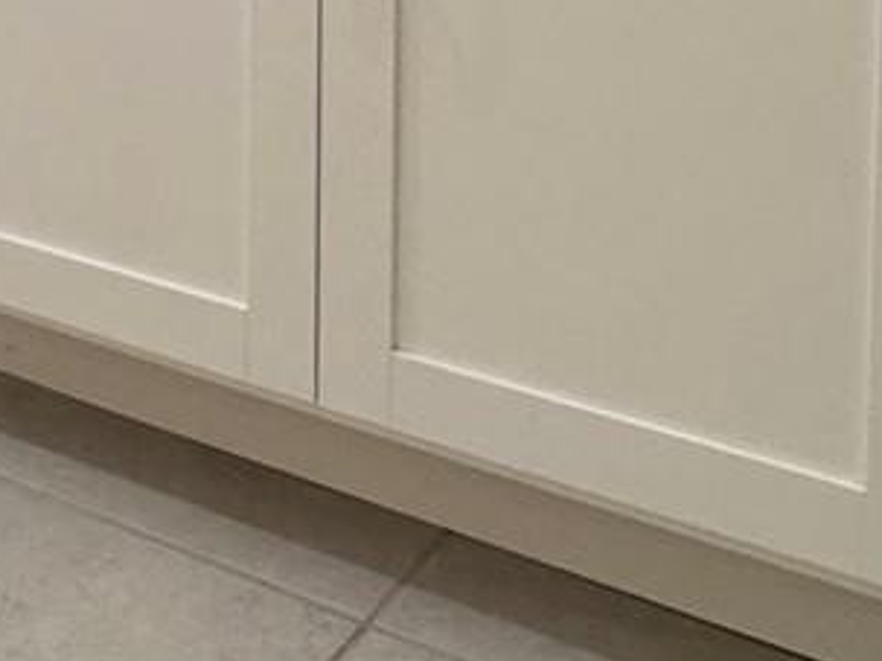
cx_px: 76
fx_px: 1885
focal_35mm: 74
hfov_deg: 25.5
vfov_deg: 17.4
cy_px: -405
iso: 200
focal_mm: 2.22
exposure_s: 1/120
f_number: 2.2
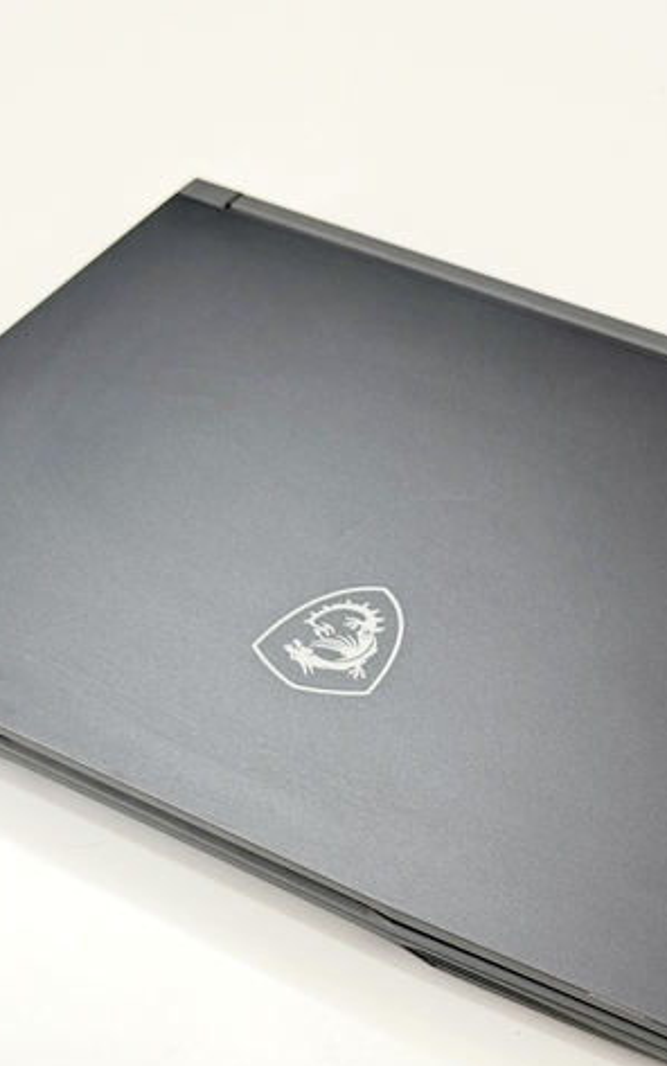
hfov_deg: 15.2
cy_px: 654
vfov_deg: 24.0
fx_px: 2499
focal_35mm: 86
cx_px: 412
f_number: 1.78
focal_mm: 6.76
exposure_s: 1/50
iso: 80
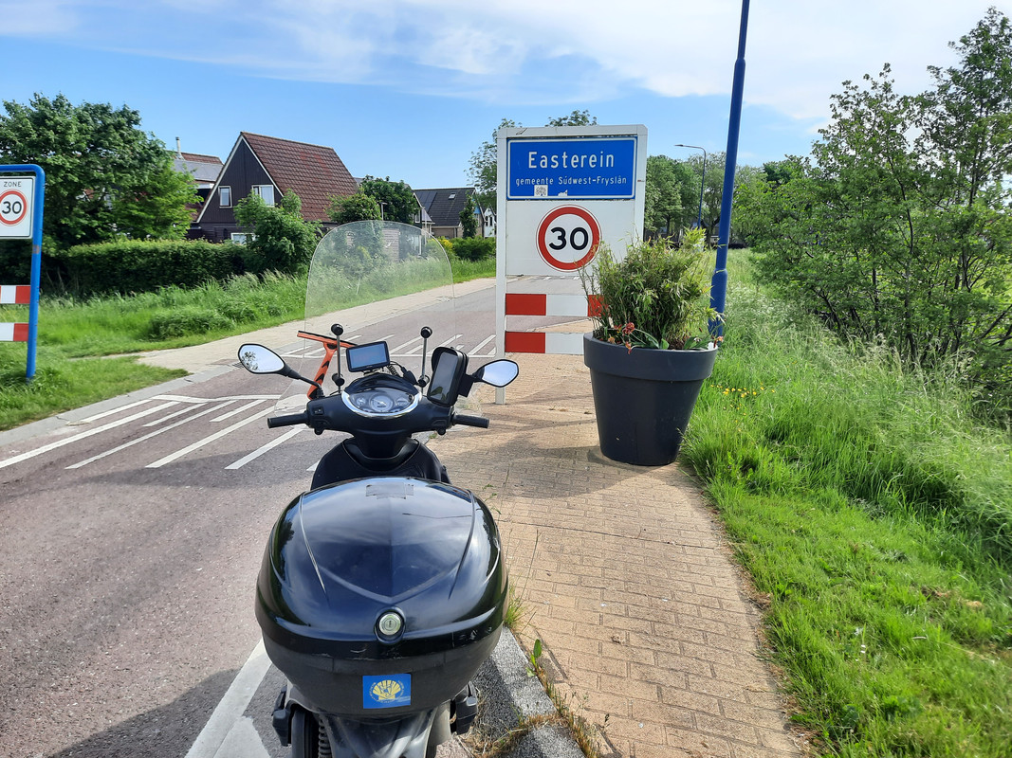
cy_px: 379
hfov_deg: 69.4
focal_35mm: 25
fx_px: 731
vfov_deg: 54.9
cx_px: 506
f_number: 2
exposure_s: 1/756
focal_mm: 4.6
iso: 32
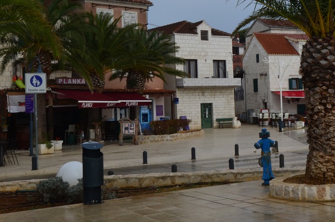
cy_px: 71
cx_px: 269
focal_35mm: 60
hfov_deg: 32.5
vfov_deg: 22.4
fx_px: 557
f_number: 22
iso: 220
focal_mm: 24
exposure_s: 1/60
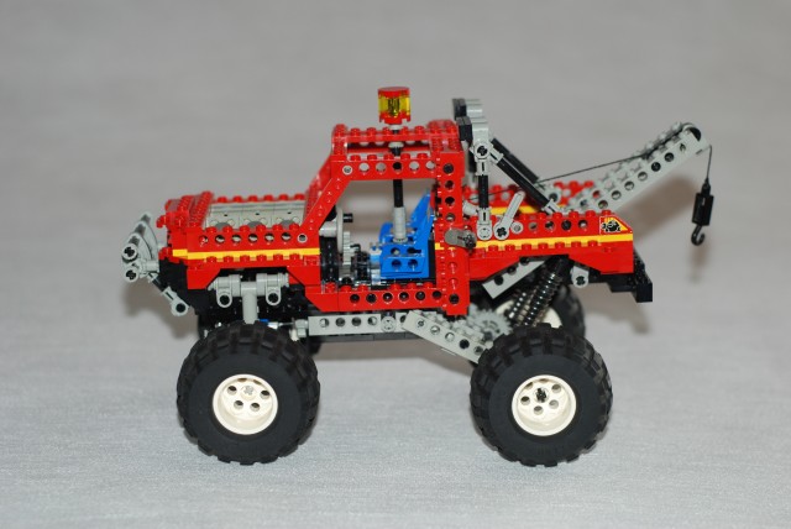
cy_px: 264
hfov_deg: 27.0
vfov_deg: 18.2
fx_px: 1649
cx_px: 396
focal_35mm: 75
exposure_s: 1/60
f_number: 2.8
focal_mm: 50
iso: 200
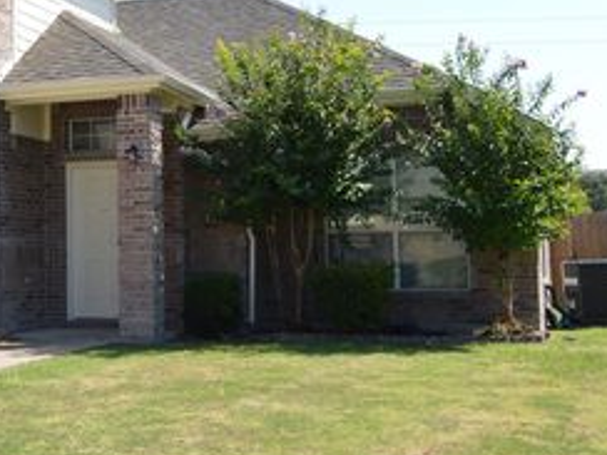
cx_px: 10
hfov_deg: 28.1
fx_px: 1140
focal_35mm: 65
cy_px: 106
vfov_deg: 22.3
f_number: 7.1
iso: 100
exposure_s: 1/200
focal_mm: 22
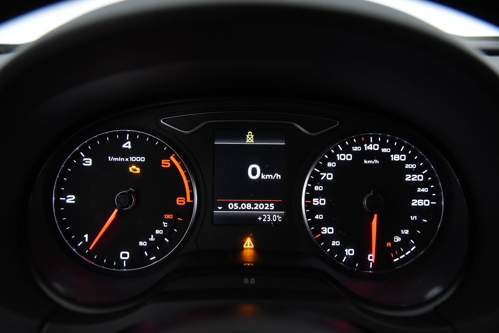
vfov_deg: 38.9
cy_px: 166
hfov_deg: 55.8
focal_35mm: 34
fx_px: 471
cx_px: 250
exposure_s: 1/40
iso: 4000
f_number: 4
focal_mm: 34
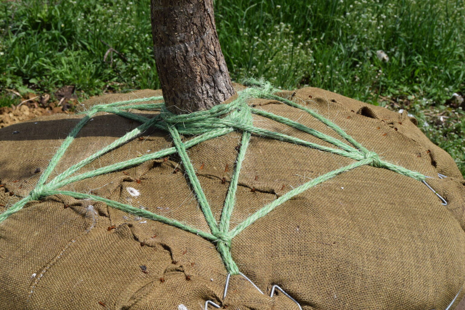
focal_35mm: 82
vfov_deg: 16.6
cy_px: 155
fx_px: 1066
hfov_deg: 24.6
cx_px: 232
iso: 200
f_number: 11
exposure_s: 1/500
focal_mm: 55
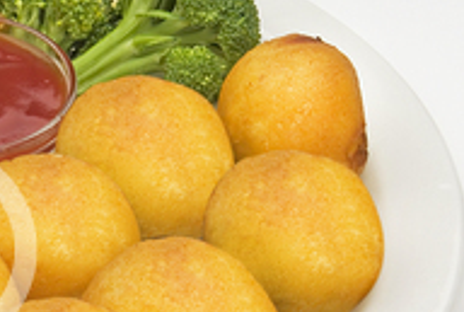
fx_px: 2829
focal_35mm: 219
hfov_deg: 9.3
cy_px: 253
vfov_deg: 6.3
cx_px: -70
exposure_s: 1
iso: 100
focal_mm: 52
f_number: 22
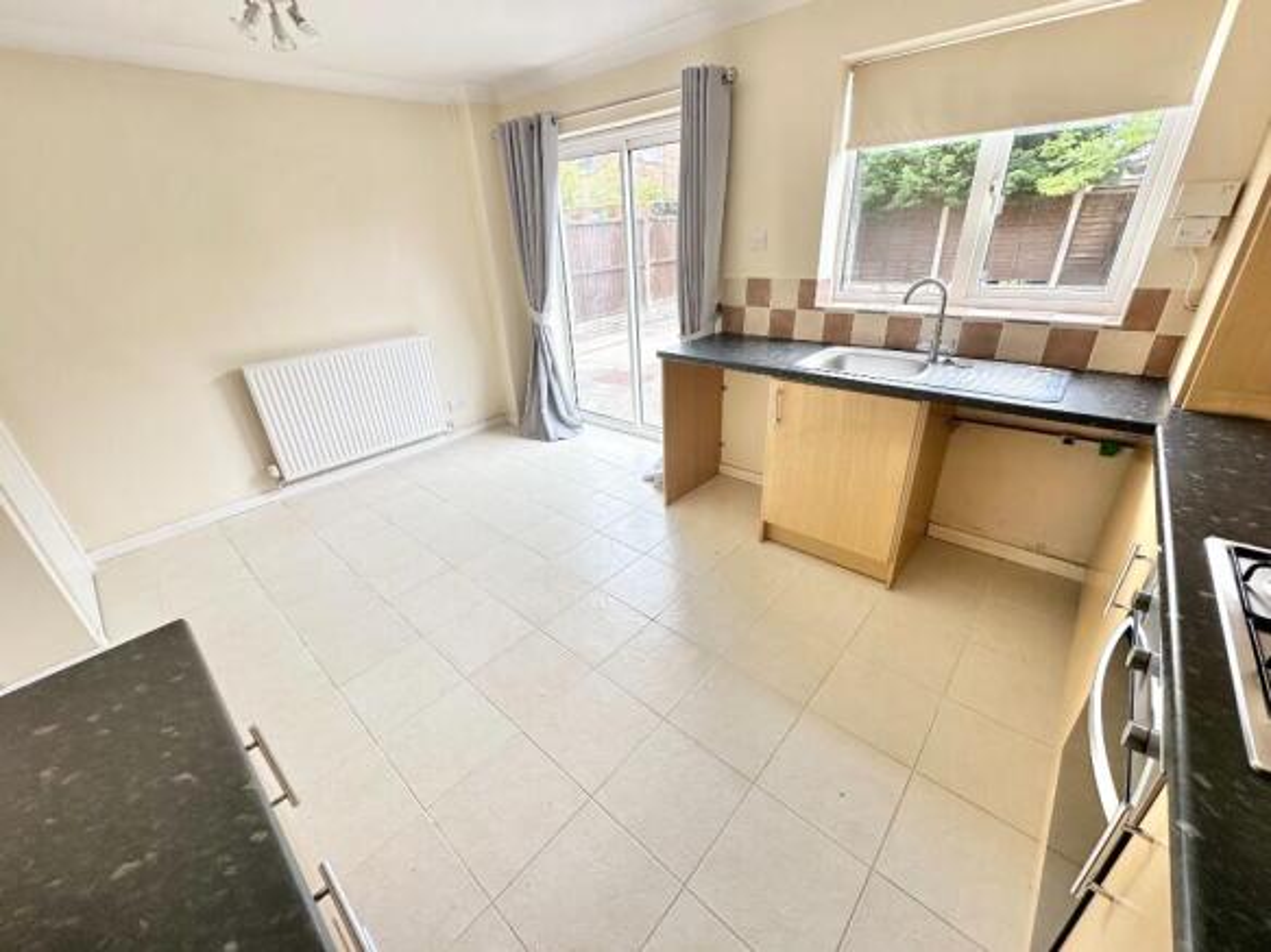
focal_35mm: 14
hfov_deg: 102.1
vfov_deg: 85.7
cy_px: 476
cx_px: 636
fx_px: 514
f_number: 2.2
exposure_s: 1/99
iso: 80
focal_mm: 2.22
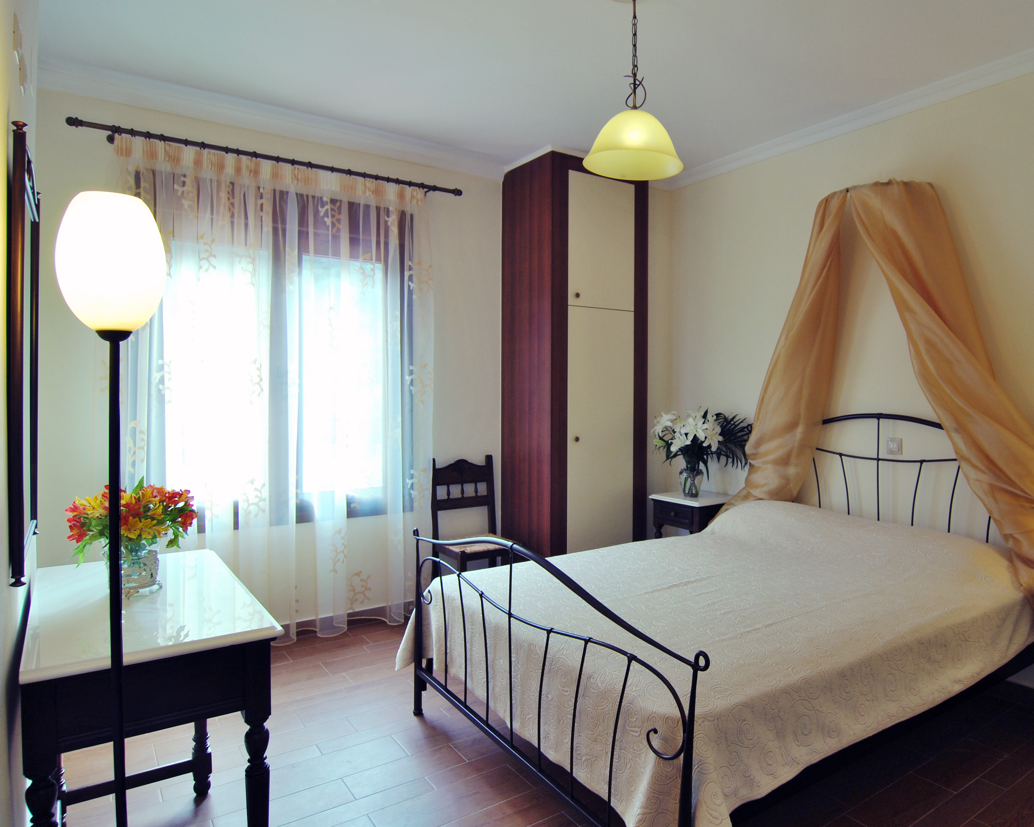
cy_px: 401
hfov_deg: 77.0
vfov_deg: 65.5
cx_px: 607
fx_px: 643
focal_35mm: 21
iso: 200
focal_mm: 12
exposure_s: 1/50
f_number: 5
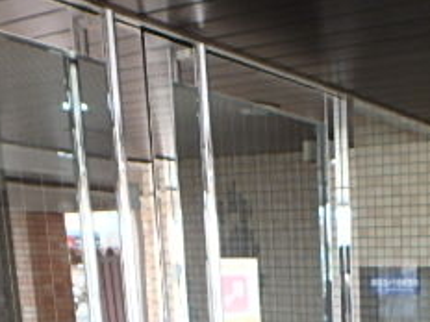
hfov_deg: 29.9
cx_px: 473
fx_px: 720
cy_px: 427
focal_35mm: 58
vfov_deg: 22.4
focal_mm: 3.7
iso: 250
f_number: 3.5
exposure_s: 1/30
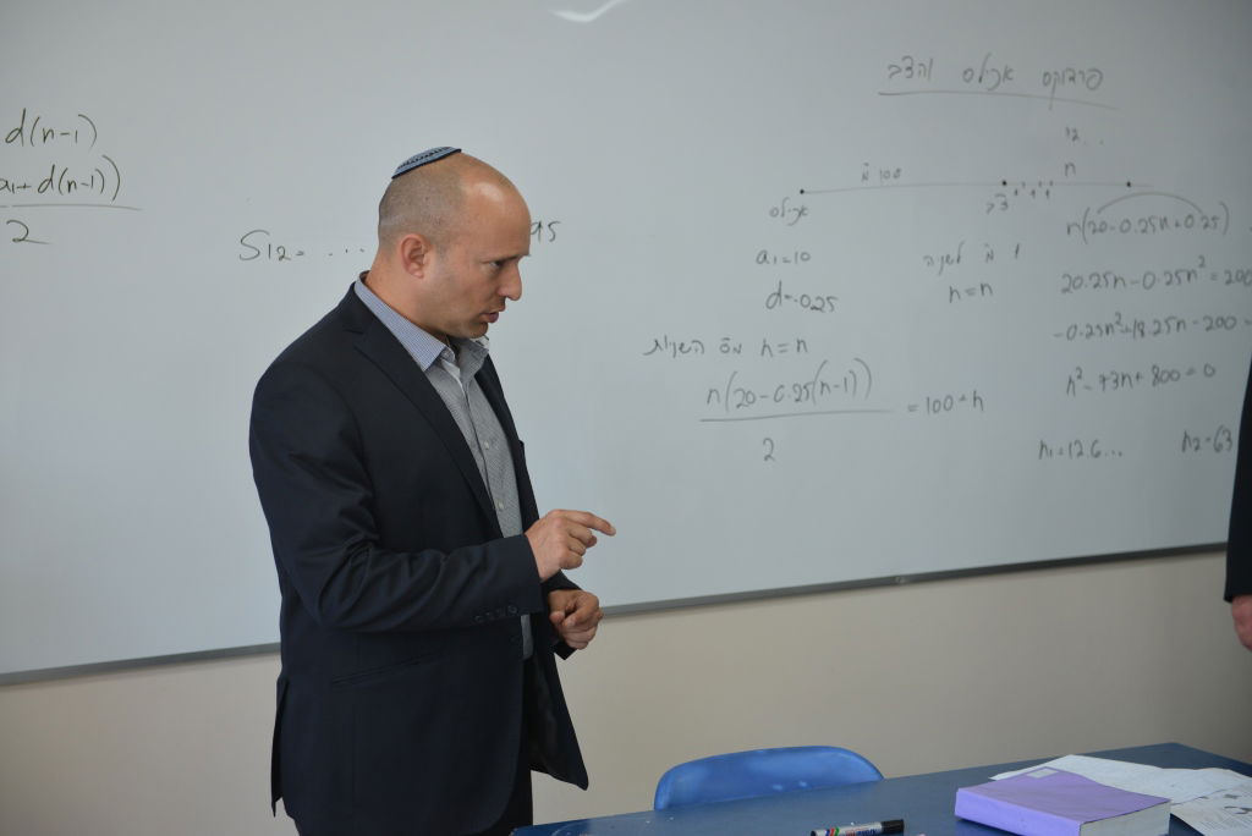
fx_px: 2436
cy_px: 418
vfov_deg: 19.5
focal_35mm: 70
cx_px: 626
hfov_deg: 28.8
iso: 800
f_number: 4
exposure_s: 1/250
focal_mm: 70
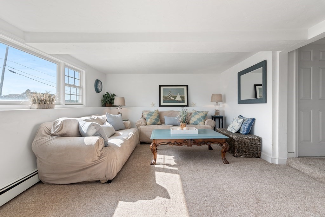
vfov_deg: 70.5
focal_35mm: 17
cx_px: 162
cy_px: 108
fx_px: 154
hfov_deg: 93.2
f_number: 8
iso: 320
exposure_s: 1/100
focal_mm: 17
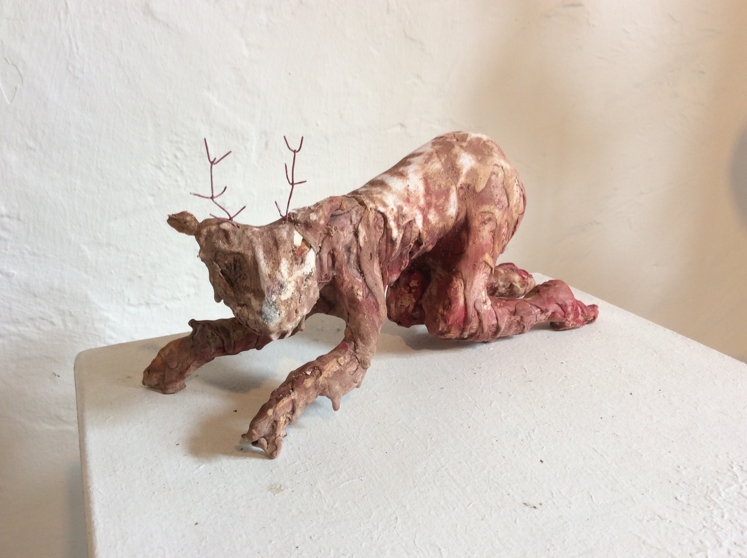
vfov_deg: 44.1
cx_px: 374
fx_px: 690
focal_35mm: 32
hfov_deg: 56.9
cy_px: 279
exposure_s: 1/25
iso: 32
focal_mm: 3.3
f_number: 2.4
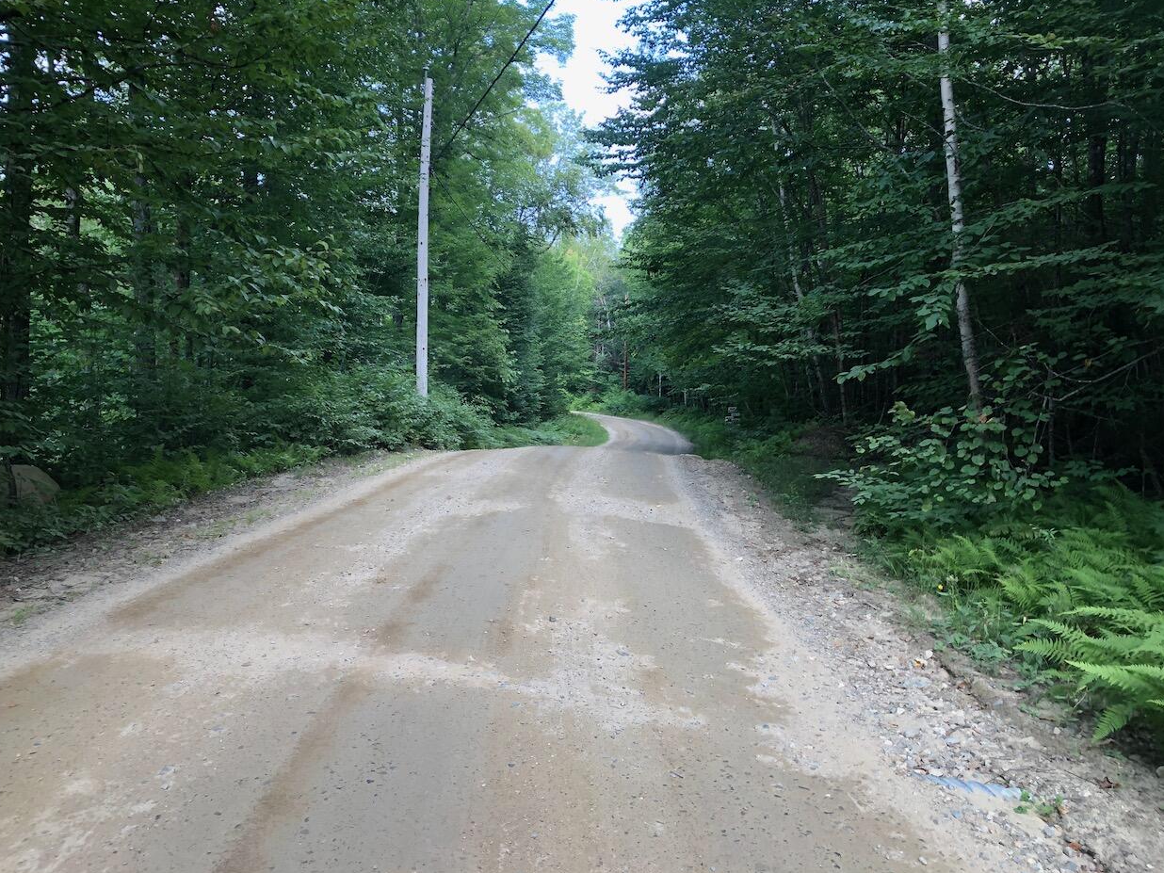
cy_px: 430
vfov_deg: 48.2
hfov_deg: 61.7
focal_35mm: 29
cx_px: 573
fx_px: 975
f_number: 1.8
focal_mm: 3.99
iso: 50
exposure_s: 1/120
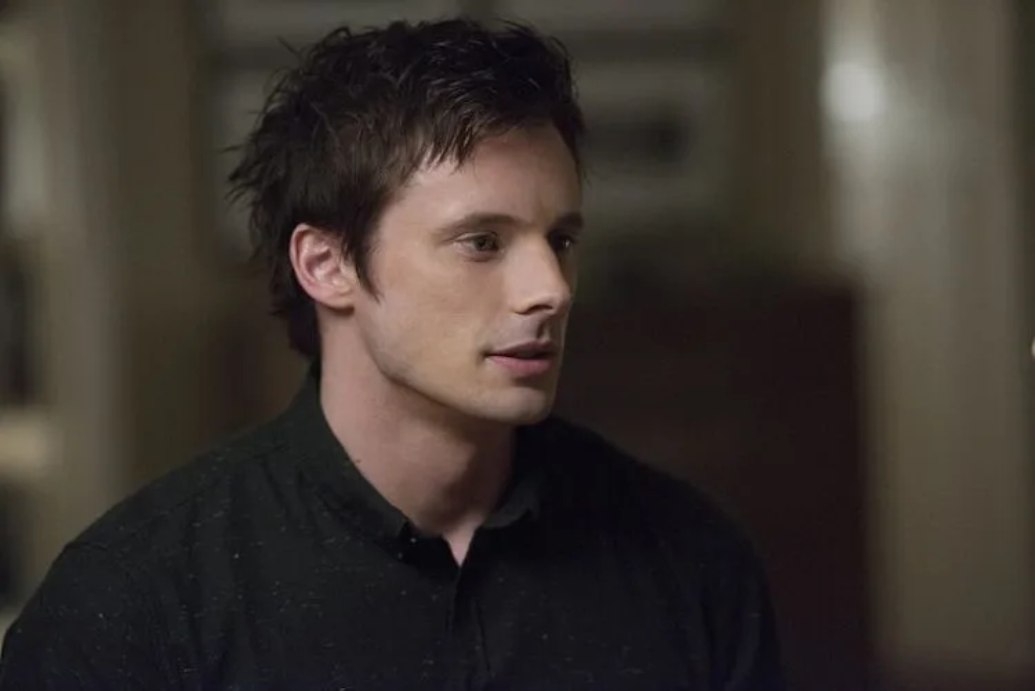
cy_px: 346
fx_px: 4459
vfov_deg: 8.9
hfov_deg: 13.2
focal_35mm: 155
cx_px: 518
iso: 3200
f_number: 2.8
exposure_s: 1/80
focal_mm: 155
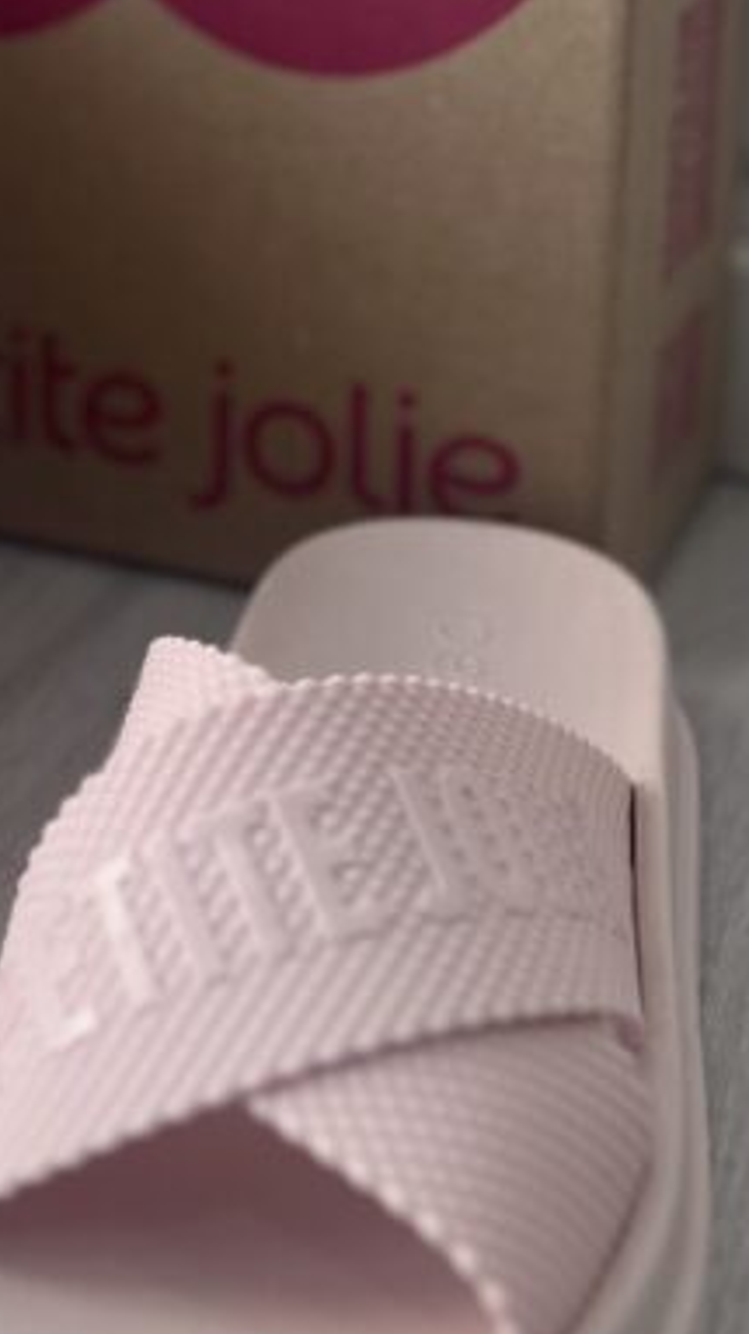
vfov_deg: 29.2
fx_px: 2440
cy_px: 113
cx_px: -143
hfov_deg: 16.7
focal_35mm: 69
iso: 50
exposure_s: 1/374
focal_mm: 5.7
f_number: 1.5
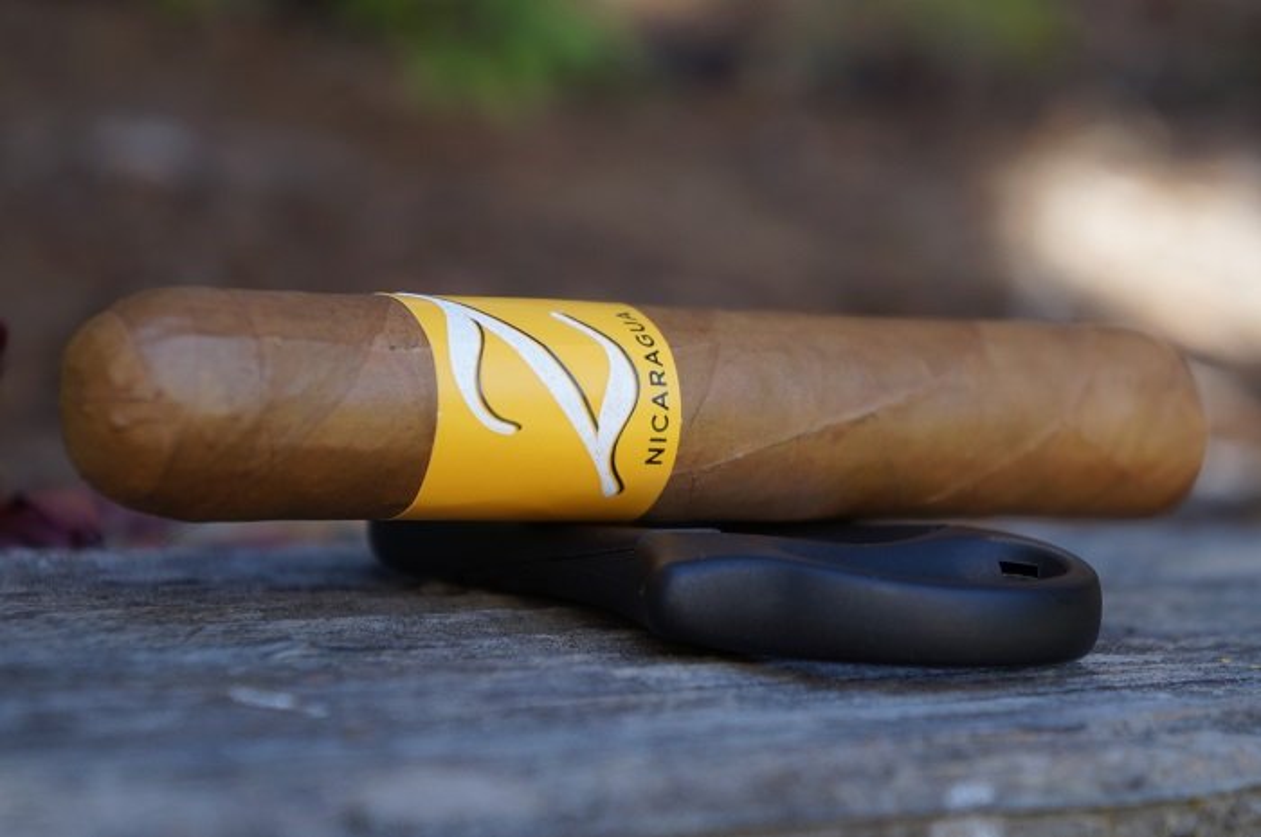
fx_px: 2886
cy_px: 418
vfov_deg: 16.5
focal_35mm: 82
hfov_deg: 24.6
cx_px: 630
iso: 125
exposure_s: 1/100
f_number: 5.6
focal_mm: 55
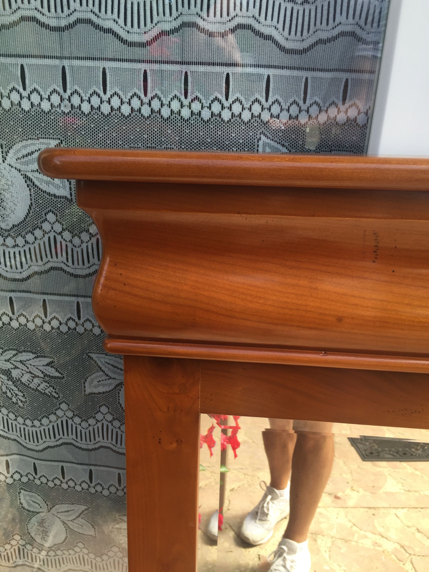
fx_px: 479
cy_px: 286
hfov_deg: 48.2
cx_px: 214
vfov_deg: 61.7
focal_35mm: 29
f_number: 2.2
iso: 32
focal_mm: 4.15
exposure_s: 1/196
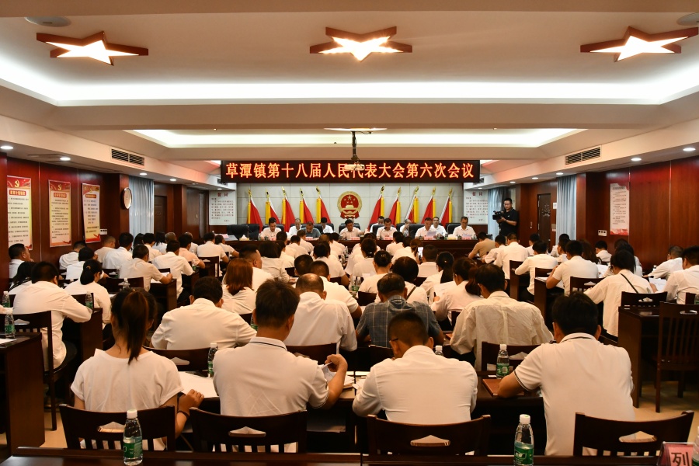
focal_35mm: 30
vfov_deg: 43.6
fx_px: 582
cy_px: 233
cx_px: 350
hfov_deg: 61.9
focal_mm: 20
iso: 2000
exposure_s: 1/50
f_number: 8
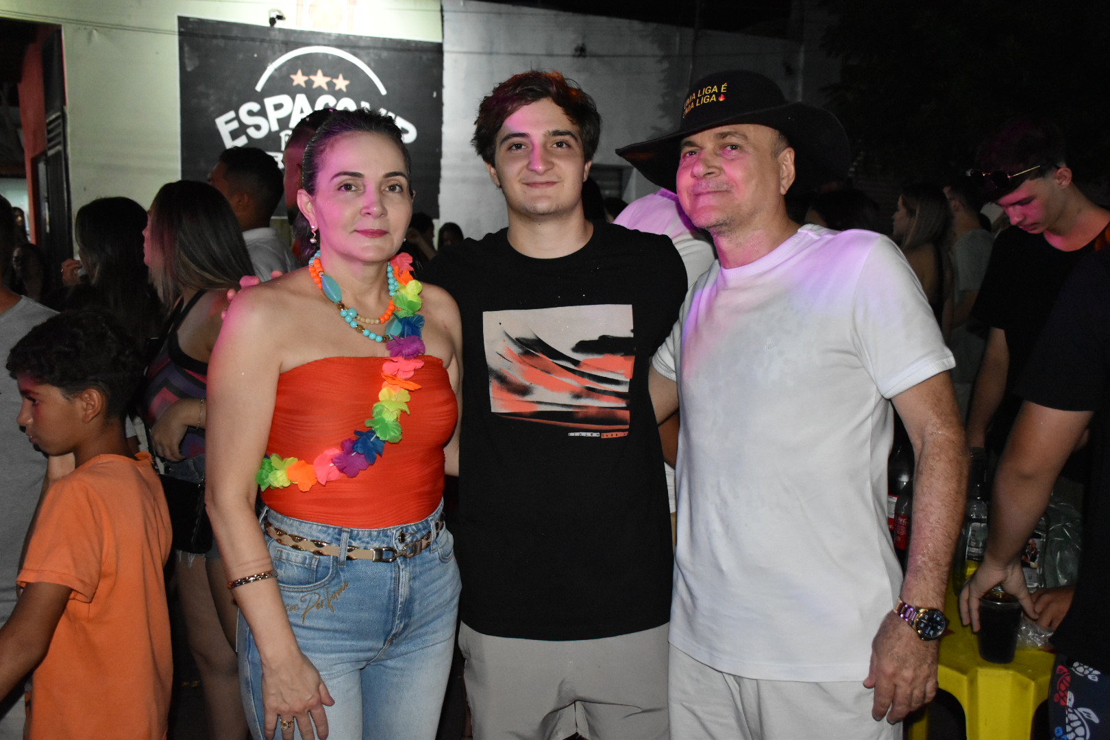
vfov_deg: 40.0
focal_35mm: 33
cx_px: 555
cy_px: 370
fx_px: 1017
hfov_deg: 57.2
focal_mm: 22
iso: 3200
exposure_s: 1/100
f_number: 3.5
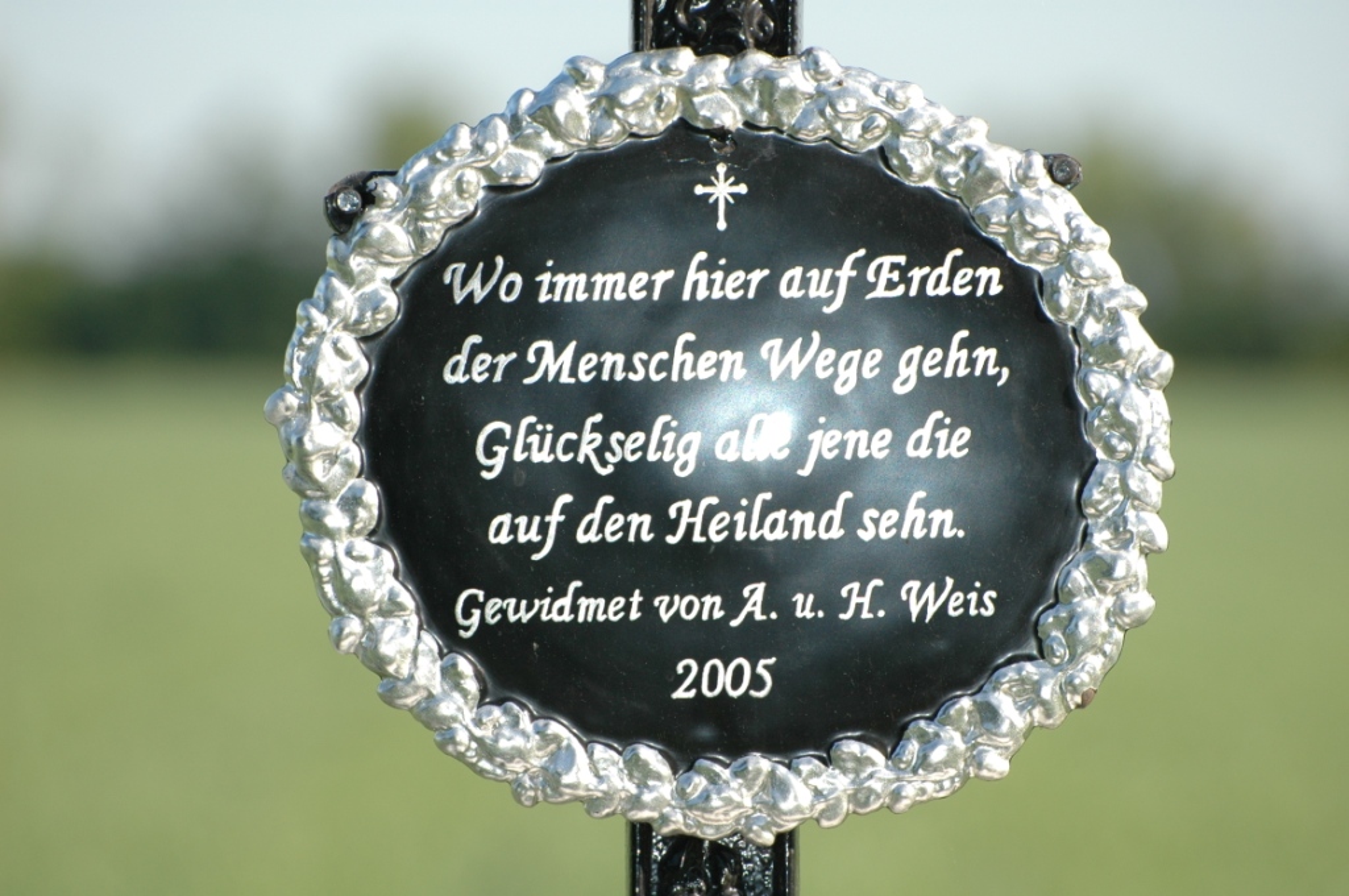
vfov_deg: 4.7
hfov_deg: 7.1
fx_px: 10947
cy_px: 448
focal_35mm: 292
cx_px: 674
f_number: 5.3
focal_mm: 195
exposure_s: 1/500
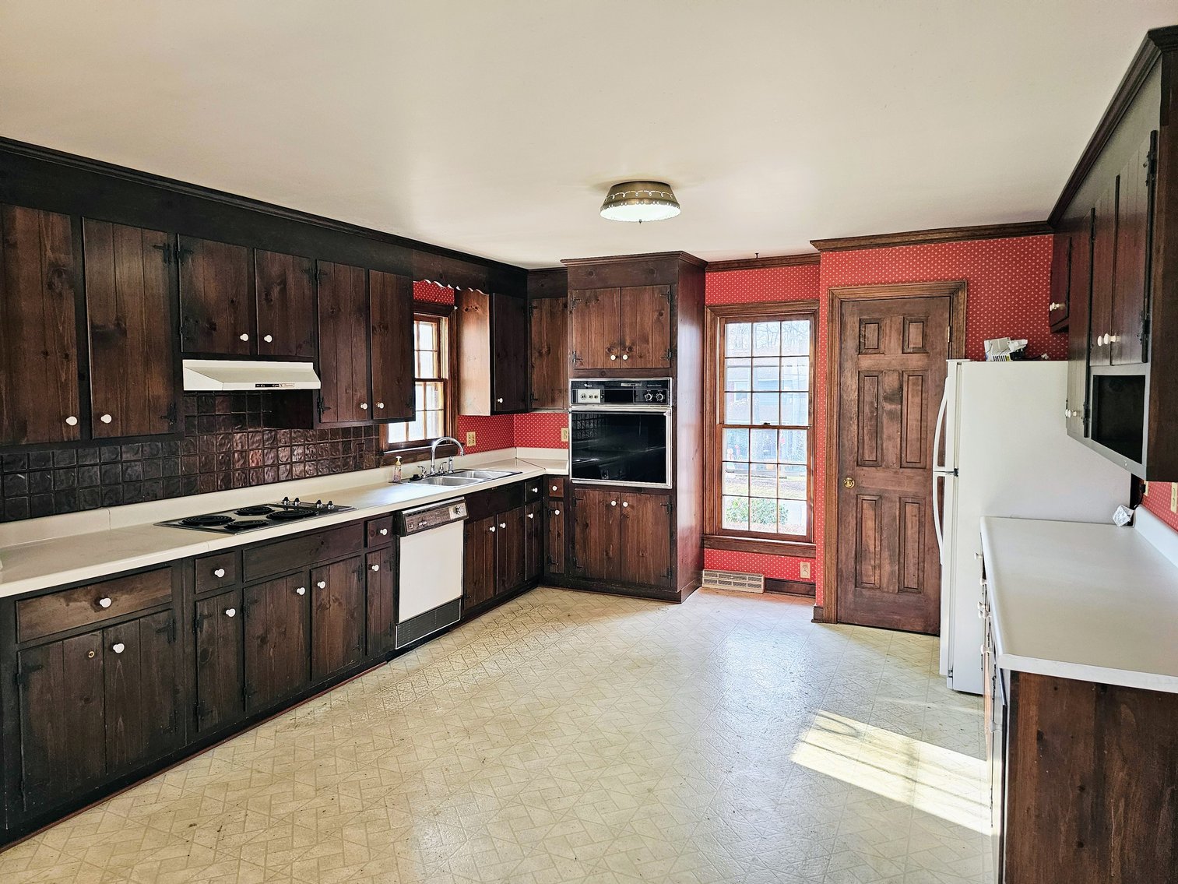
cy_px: 442
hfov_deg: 73.9
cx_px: 589
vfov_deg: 58.9
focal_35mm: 23
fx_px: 783
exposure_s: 1/120
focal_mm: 6.3
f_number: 1.7
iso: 250
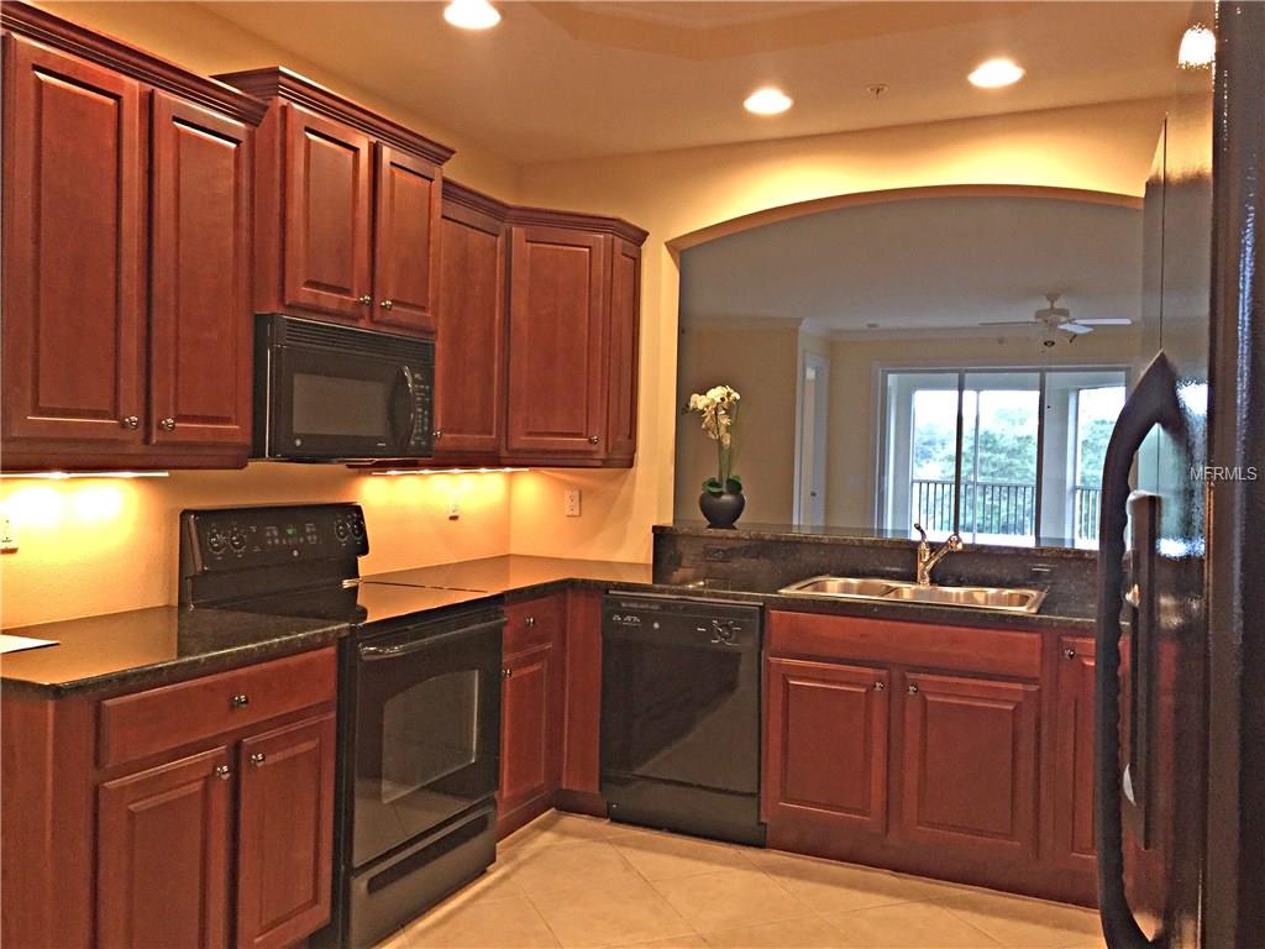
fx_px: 1060
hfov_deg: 61.7
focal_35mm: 29
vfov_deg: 48.2
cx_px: 632
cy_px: 474
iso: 160
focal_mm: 4.15
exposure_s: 1/30
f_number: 2.2
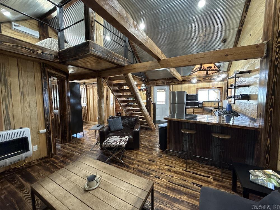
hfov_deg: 102.1
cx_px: 140
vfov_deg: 85.7
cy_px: 105
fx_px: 113
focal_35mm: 14
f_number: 2.2
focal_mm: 2.22
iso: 640
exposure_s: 1/60
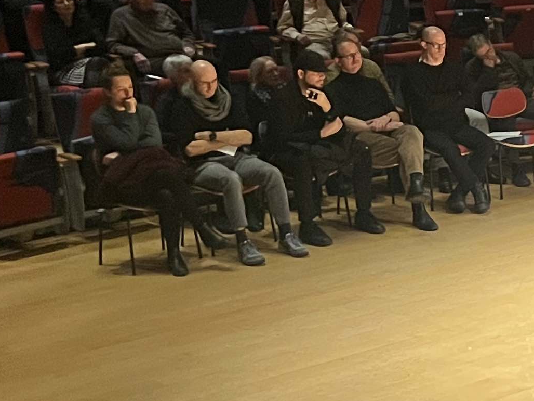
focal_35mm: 102
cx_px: 917
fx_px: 1573
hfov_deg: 16.6
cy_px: 146
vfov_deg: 14.5
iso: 500
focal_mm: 5.1
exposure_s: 1/48
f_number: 1.6
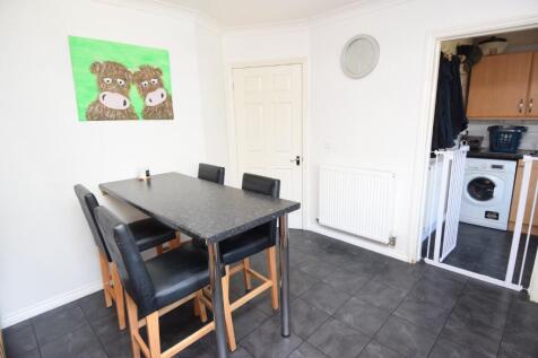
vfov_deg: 67.3
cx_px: 269
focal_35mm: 18
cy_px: 179
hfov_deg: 90.0
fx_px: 269
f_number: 4
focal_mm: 12
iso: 1100
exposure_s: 1/60
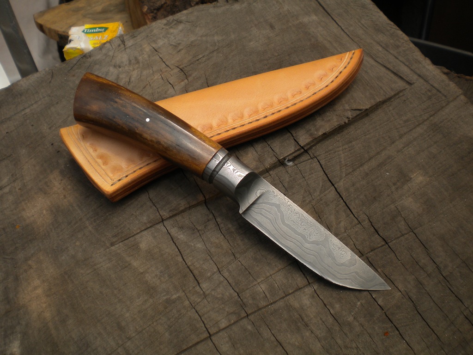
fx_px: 478
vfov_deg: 40.7
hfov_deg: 52.6
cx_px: 236
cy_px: 178
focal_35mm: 35
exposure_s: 1/334
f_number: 4.6
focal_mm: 6.3
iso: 80
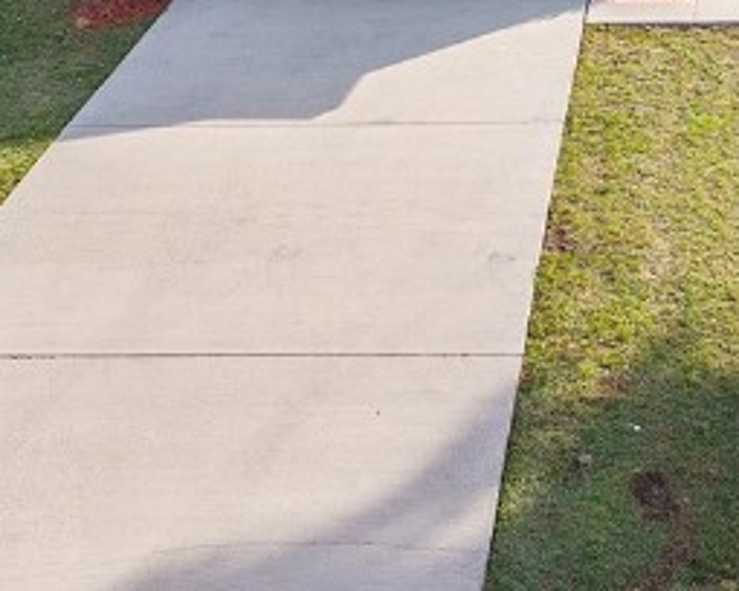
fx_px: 2056
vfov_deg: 15.1
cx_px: 843
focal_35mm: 94
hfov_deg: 19.4
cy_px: -319
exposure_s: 1/4000
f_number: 1.8
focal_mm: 8.67
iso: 210
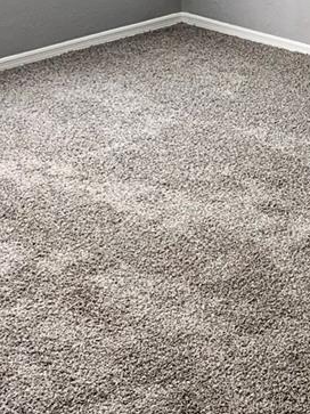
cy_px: 81
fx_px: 1027
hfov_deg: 16.1
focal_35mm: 86
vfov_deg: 22.4
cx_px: 419
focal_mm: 4.25
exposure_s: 1/37
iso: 32
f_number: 1.8
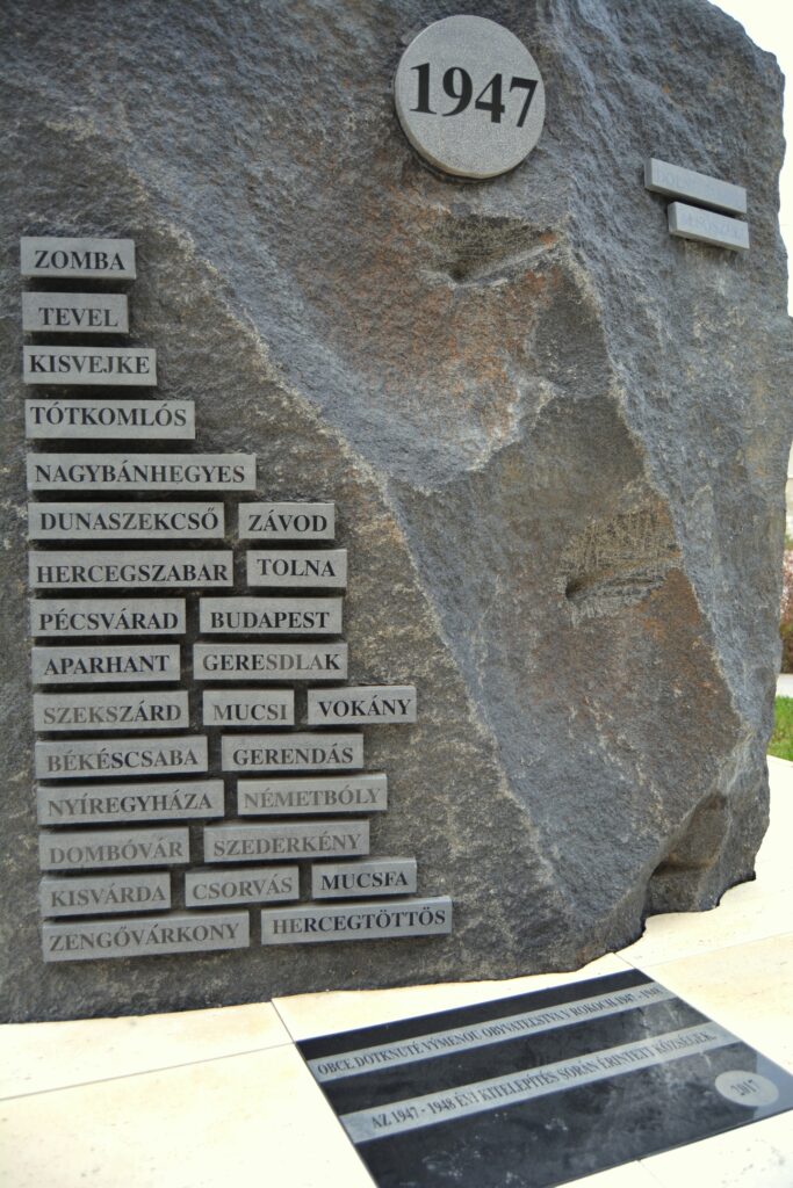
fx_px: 892
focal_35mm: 27
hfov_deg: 47.9
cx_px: 396
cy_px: 594
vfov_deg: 67.4
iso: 100
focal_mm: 18
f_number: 3.5
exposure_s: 1/50
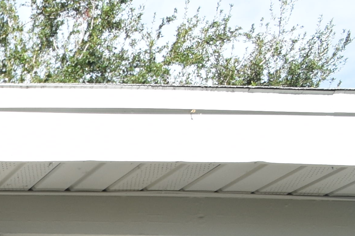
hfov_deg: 18.1
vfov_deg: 15.1
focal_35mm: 77
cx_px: -350
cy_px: 436
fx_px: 759
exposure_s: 1/250
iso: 200
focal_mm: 10
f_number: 8
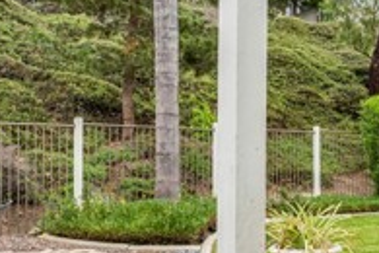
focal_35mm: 60
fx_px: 628
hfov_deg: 32.4
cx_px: 317
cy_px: 158
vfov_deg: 22.7
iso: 100
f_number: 22
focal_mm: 18.2
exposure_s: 1/10
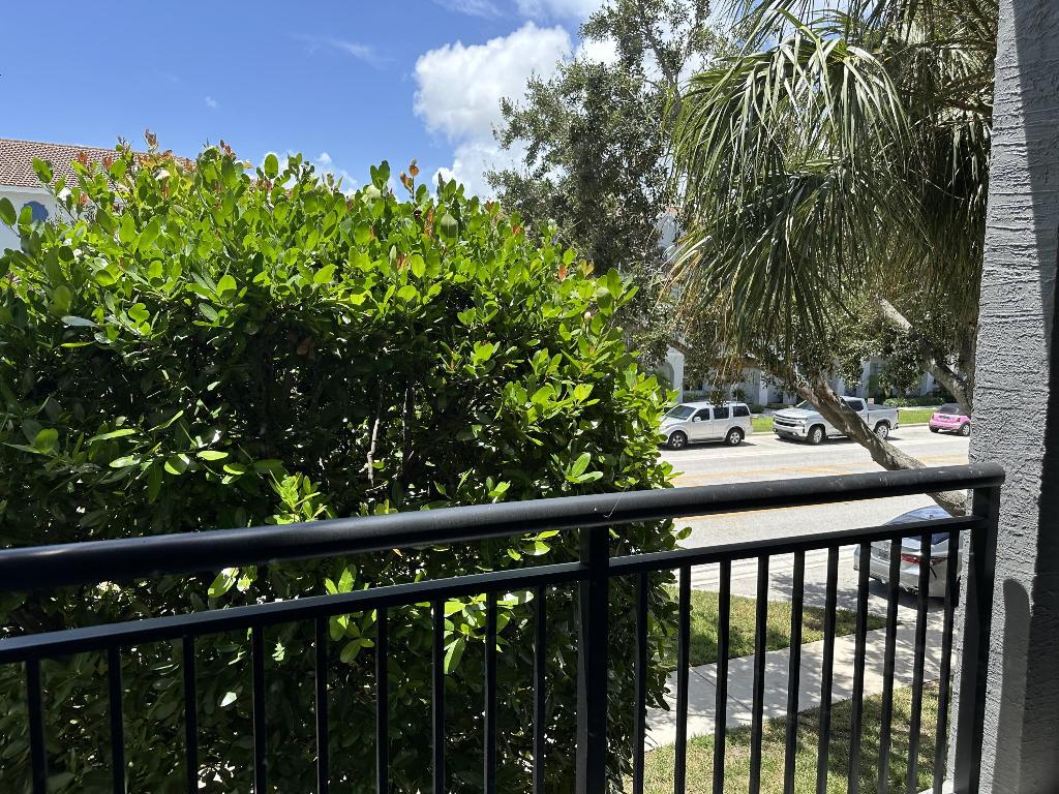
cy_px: 397
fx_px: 734
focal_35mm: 24
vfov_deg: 56.8
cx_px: 530
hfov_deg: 71.6
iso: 80
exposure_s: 1/1517
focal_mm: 6.86
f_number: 1.78
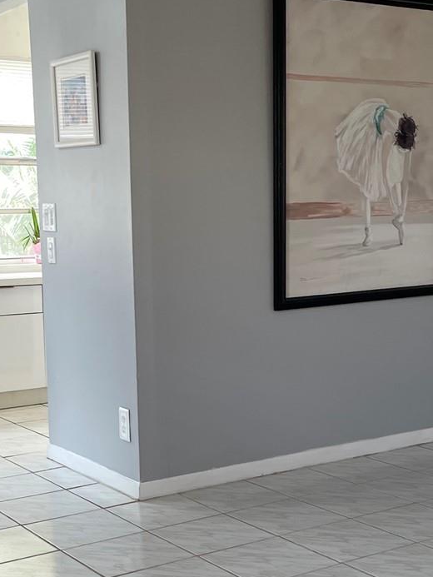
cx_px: 233
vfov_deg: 32.0
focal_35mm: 60
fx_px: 1000
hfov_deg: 24.4
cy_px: 376
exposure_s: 1/120
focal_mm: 4.2
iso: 64
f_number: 1.6
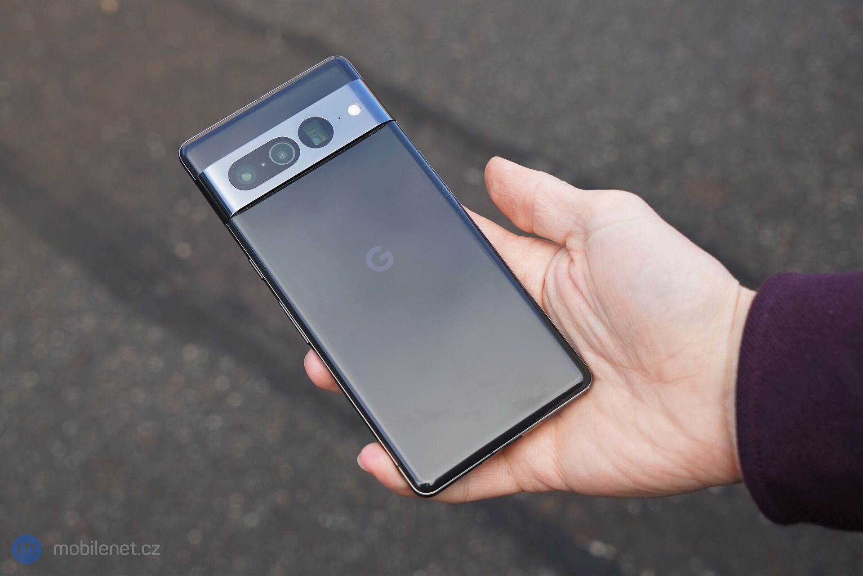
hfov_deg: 37.5
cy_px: 288
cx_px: 432
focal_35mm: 53
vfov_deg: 25.5
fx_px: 1270
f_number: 6.3
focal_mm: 53
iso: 320
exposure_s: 1/160
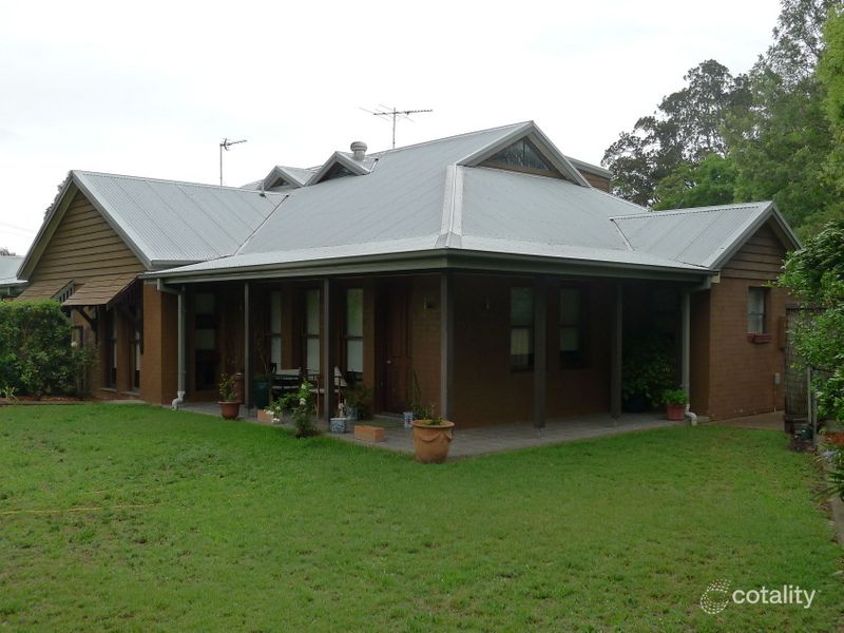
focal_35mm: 32
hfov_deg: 56.8
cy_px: 316
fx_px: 780
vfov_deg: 44.2
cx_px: 422
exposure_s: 1/500
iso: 125
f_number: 2.8
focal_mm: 6.8
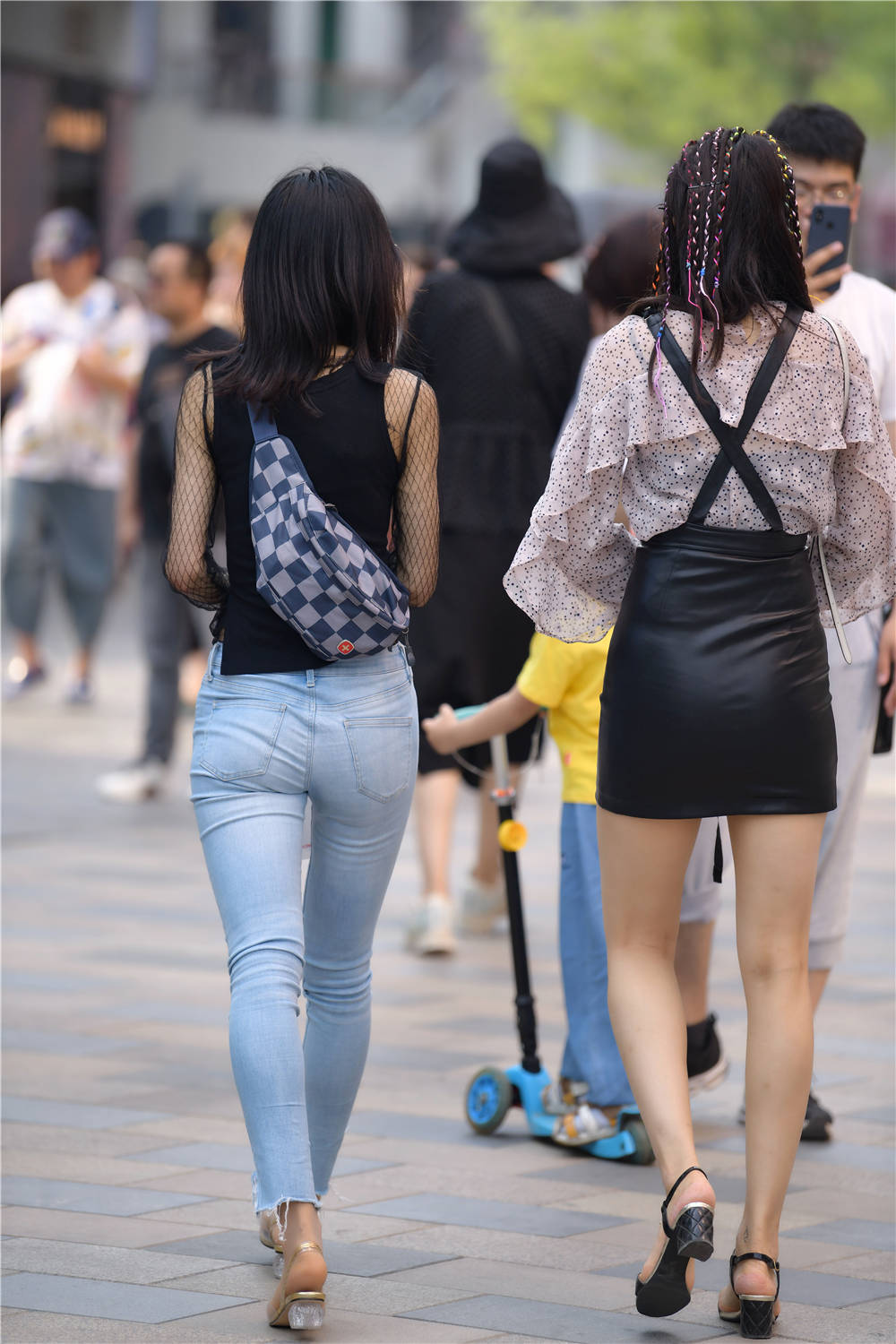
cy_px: 672
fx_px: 6346
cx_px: 448
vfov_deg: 12.1
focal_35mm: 170
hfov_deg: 8.1
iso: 400
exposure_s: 1/1600
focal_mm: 170
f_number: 2.8
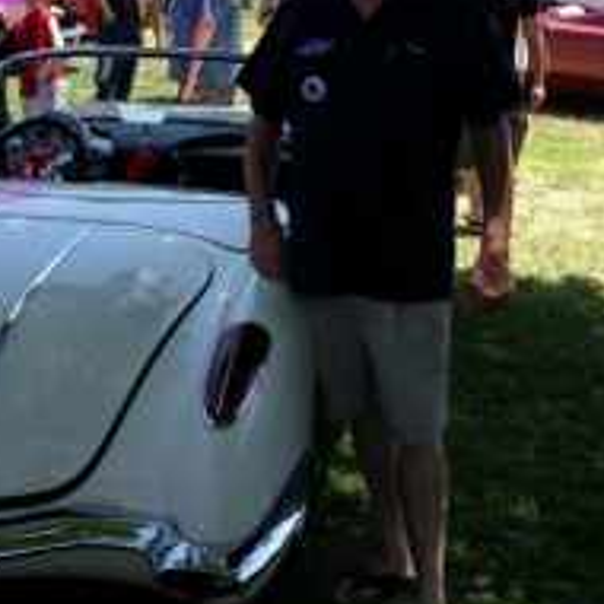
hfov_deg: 26.3
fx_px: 1283
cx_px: 197
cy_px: 216
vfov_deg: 26.4
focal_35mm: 65
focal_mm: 4.28
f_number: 2.4
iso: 50
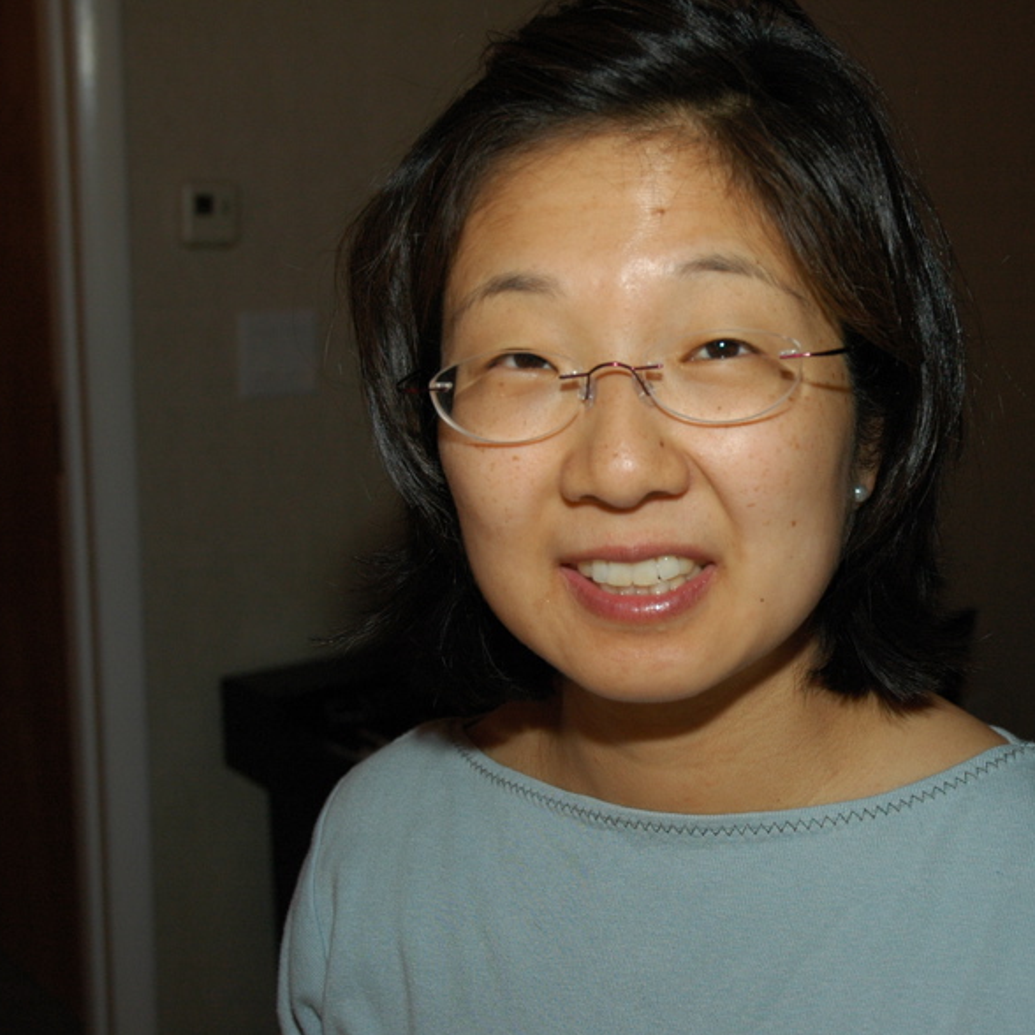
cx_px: 627
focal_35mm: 57
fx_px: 1916
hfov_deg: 30.1
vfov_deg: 30.2
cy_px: 513
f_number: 5
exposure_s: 1/60
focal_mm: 29
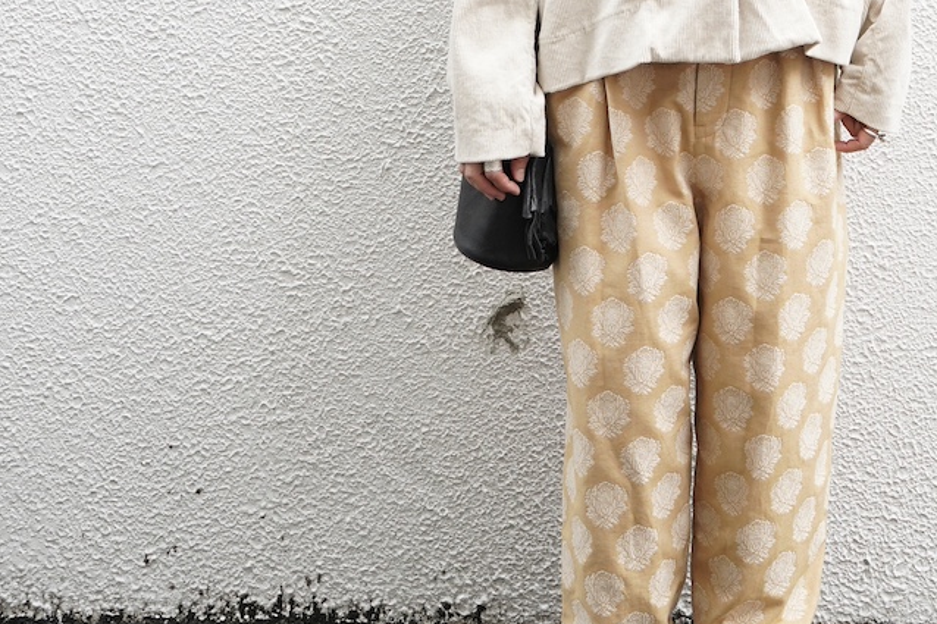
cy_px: -153
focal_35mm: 73
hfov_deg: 27.4
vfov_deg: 17.6
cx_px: 664
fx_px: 1899
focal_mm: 31
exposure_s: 1/400
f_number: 5.6
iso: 1000
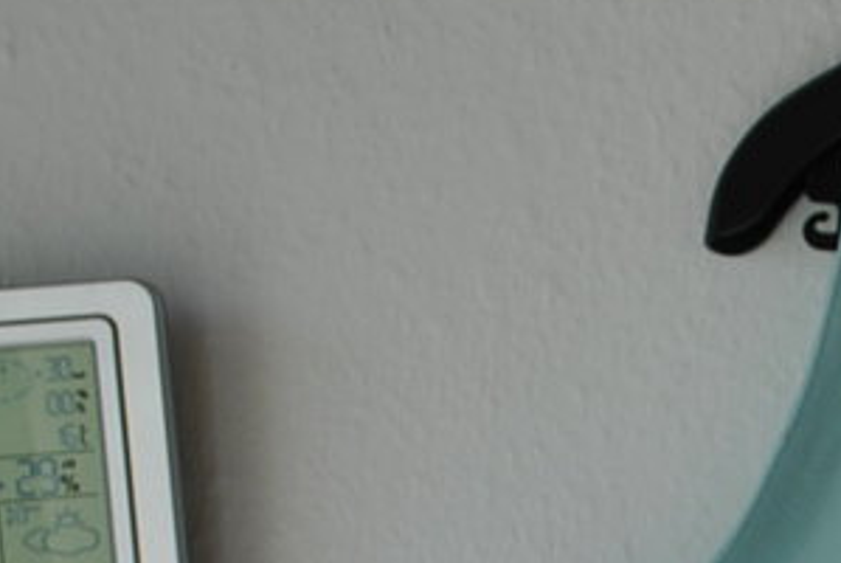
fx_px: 4911
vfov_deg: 6.5
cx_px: 1509
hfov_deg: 9.3
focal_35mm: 210
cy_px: 847
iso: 100
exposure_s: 1/125
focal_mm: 28
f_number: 5.6
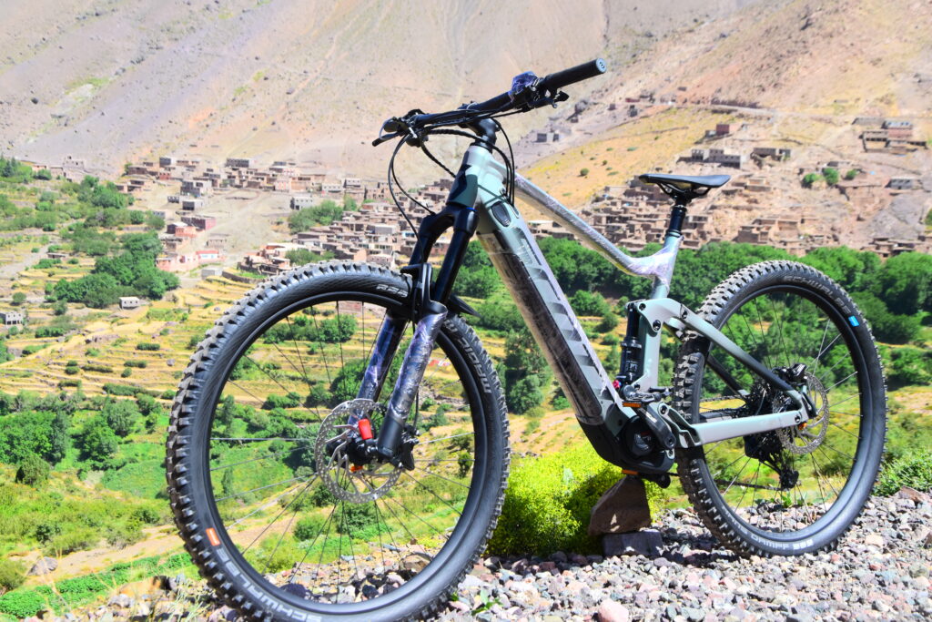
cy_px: 311
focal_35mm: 57
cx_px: 466
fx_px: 1476
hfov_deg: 35.0
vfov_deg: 23.8
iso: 200
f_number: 9
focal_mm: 38
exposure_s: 1/320
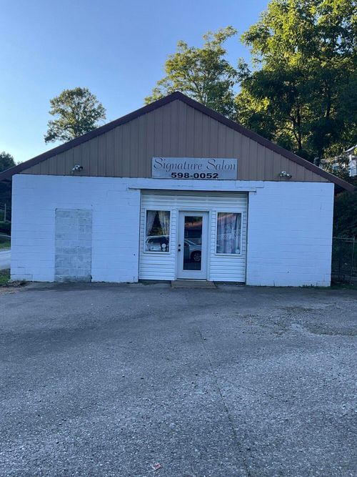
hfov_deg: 48.2
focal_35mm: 29
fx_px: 399
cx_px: 178
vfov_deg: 61.7
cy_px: 238
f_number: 1.8
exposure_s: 1/342
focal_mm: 3
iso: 25
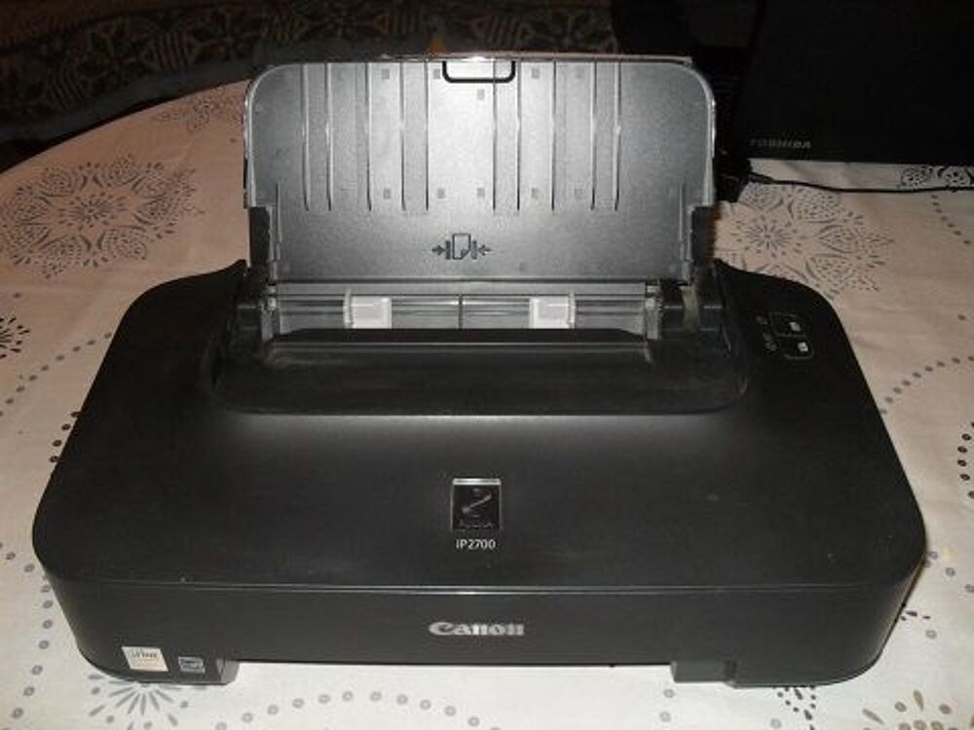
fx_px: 985
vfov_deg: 40.7
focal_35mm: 35
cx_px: 487
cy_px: 365
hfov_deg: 52.6
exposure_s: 1/45
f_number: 2.8
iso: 200
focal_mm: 6.2
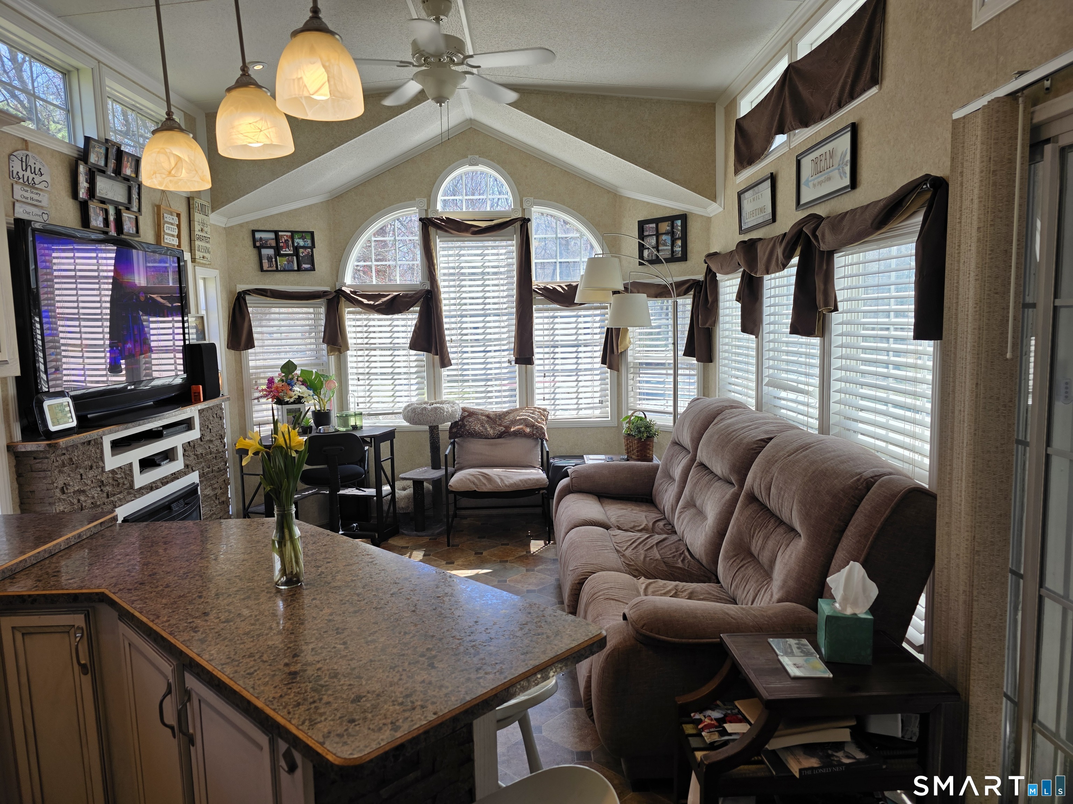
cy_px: 402
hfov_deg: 73.9
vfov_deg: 58.9
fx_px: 713
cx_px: 536
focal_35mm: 23
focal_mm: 6.3
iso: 20
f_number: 1.7
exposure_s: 1/240
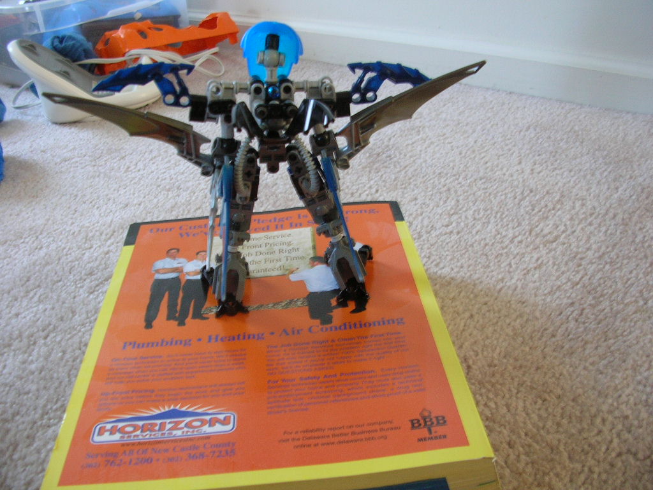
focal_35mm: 35
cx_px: 326
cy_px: 245
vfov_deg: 40.7
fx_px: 660
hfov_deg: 52.6
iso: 89
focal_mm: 5.8
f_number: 2.8
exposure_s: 1/6.1
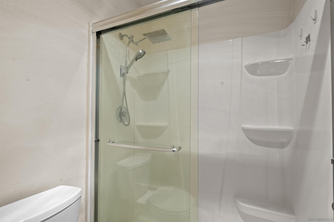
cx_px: 167
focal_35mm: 16
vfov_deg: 73.7
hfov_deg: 96.7
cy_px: 111
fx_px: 148
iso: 200
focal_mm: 16
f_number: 9
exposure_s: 1
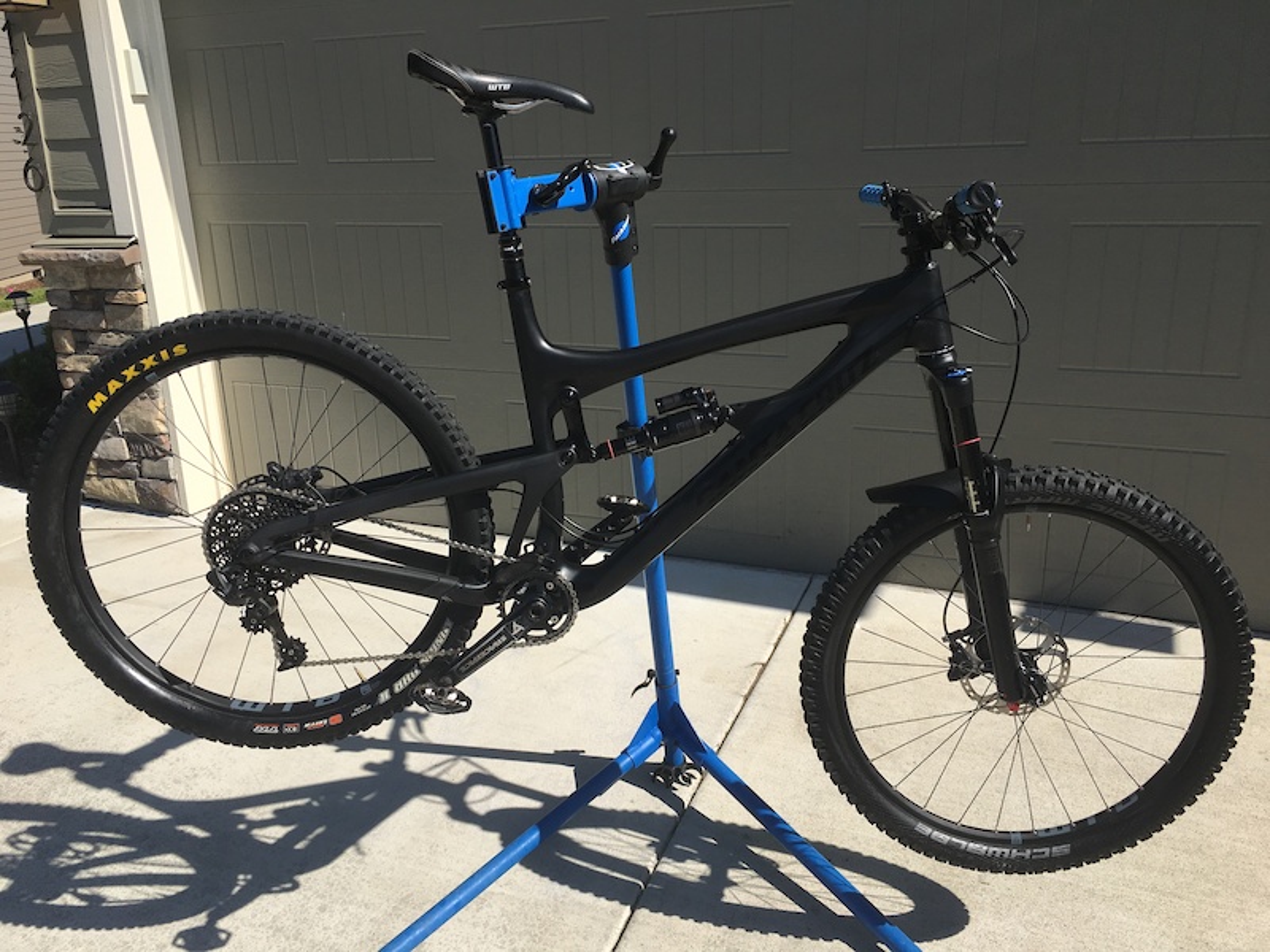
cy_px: 476
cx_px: 635
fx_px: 1064
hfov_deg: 61.7
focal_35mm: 29
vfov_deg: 48.2
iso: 25
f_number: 2.2
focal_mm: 4.15
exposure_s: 1/2024
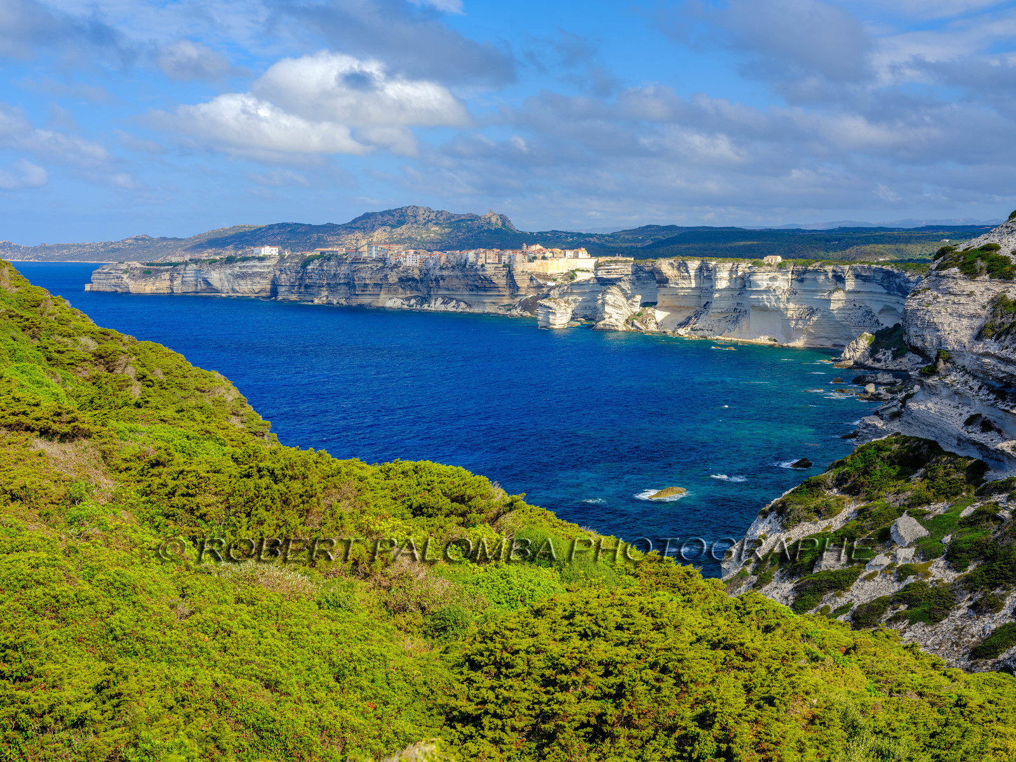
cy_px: 381
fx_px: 1468
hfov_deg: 38.2
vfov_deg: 29.1
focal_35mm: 50
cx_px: 508
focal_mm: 63
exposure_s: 1/5
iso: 40
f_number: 16
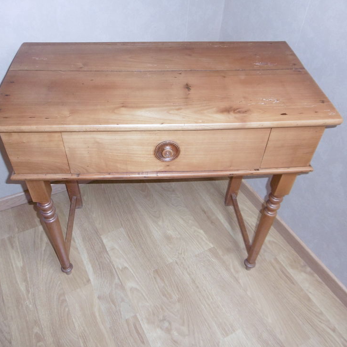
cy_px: 174
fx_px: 329
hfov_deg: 55.6
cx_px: 167
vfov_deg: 55.6
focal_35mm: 29
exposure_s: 1/60
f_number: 3.1
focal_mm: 4.3
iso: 200
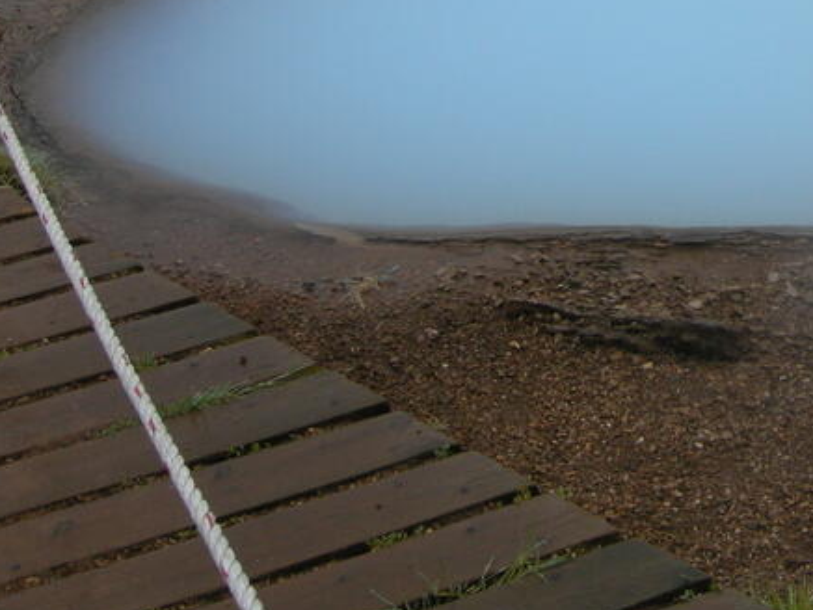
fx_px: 1926
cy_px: -20
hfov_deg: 22.4
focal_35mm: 82
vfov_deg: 17.5
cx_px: 913
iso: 100
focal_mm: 7.5
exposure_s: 1/223
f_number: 4.8
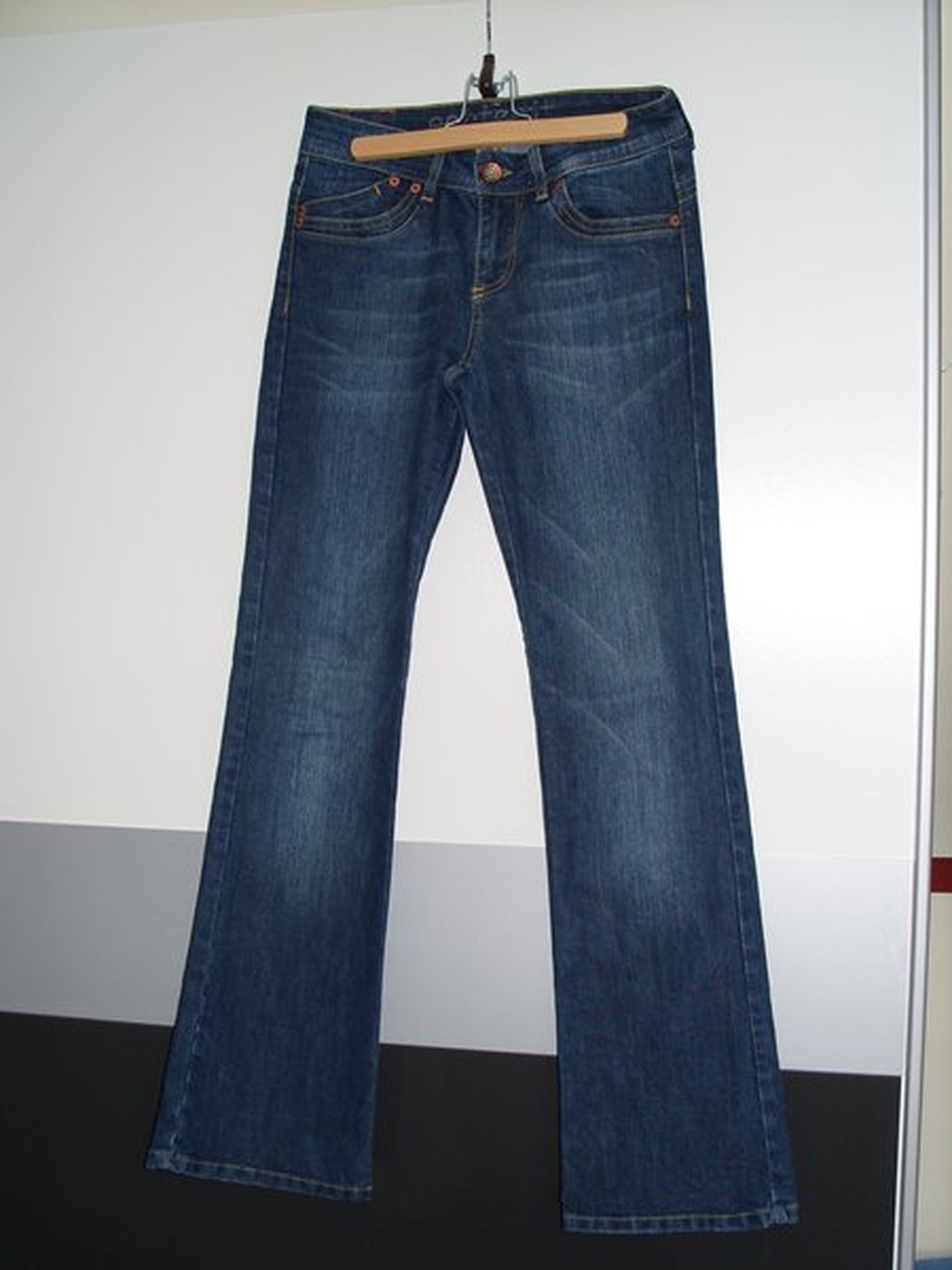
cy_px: 635
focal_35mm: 43
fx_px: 1577
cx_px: 476
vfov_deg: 43.9
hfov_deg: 33.6
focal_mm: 8.86
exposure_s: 1/42
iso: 50
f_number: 2.9
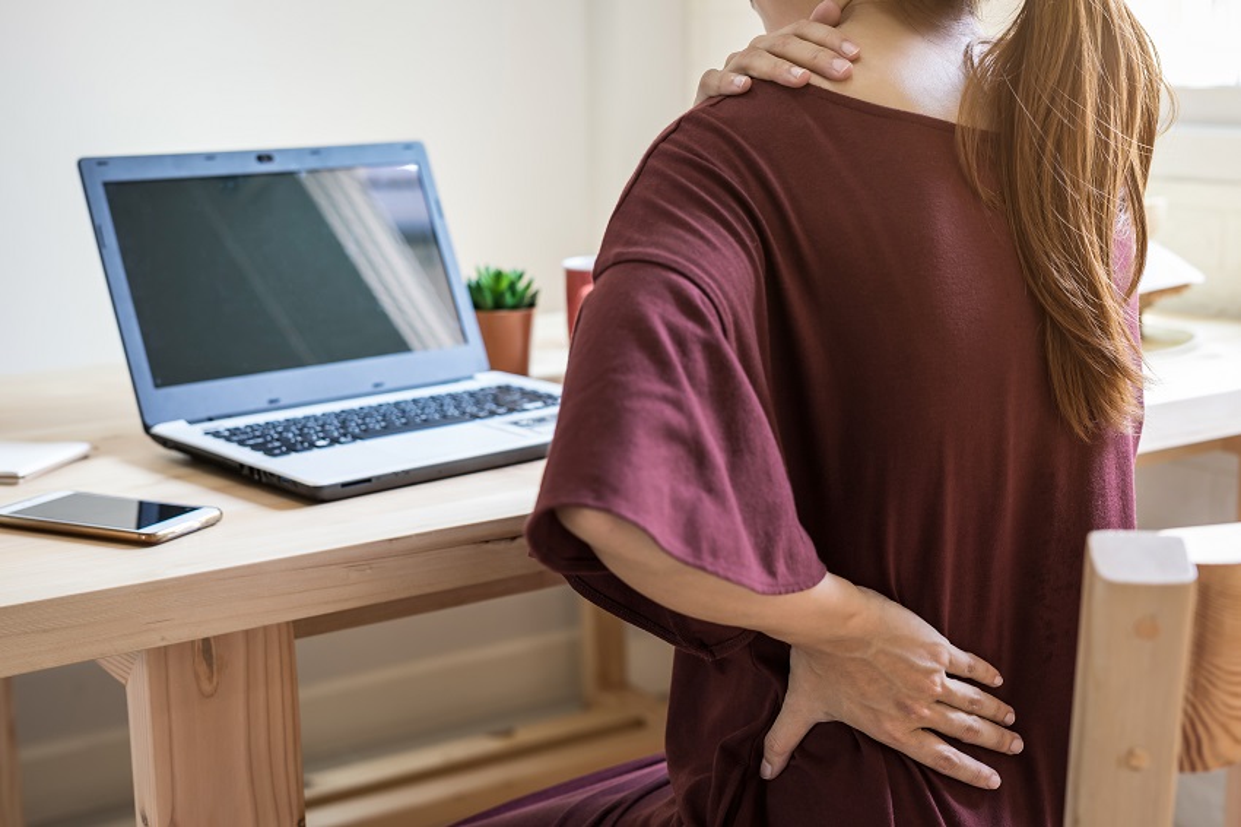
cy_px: 414
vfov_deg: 27.0
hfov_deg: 39.6
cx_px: 620
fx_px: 1723
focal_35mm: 50
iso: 250
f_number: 4
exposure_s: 1/20
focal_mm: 50
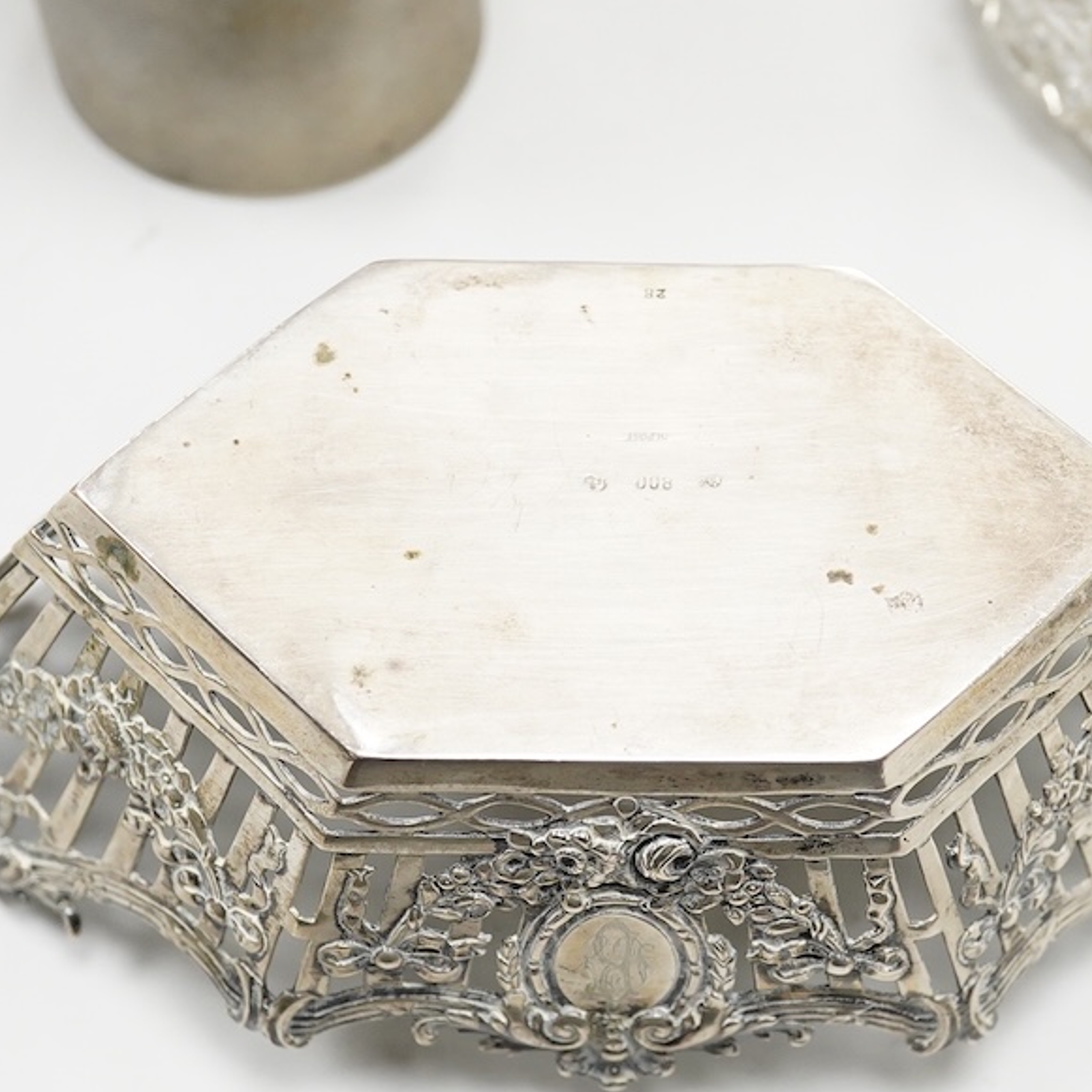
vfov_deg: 23.3
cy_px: 611
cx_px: 689
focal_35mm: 74
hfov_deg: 23.3
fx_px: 2641
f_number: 7.1
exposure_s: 1/250
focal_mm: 30
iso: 2500
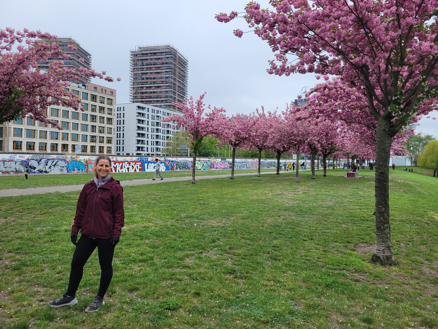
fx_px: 329
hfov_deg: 67.3
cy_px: 164
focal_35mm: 26
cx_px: 219
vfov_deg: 53.1
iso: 40
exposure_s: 1/701
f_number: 1.8
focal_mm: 5.4
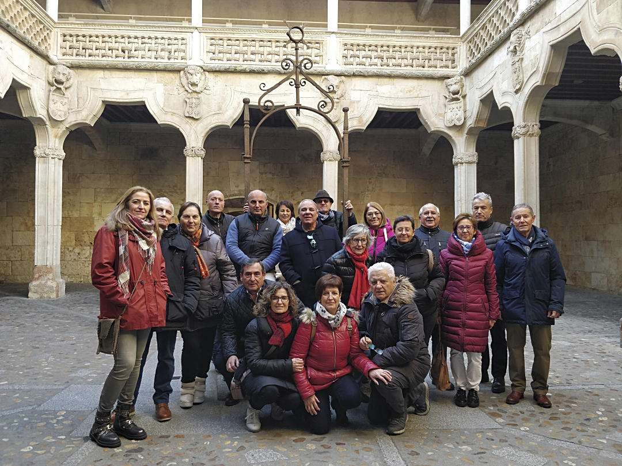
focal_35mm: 24
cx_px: 311
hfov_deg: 71.6
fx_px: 431
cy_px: 233
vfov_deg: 56.8
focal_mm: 4.1
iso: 320
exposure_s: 1/100
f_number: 1.7
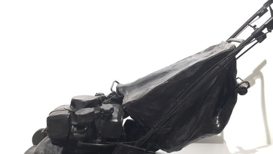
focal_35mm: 38
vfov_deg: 31.2
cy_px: 88
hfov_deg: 52.7
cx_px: 144
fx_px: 275
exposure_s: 1/30
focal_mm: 4.15
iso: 100
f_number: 2.2
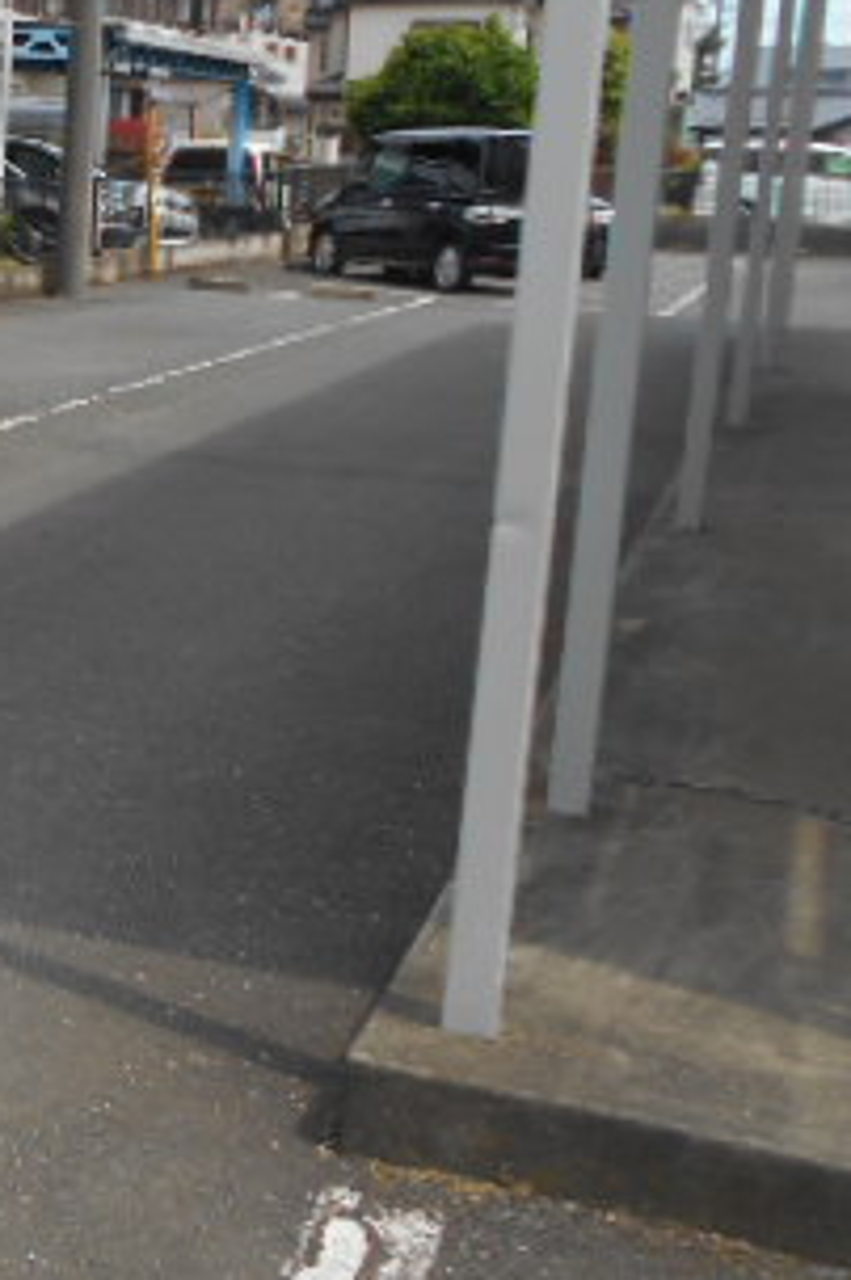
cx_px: -430
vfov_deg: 35.0
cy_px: 518
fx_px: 2026
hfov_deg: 20.3
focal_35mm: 57
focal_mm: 4.6
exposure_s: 1/640
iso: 80
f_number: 3.2
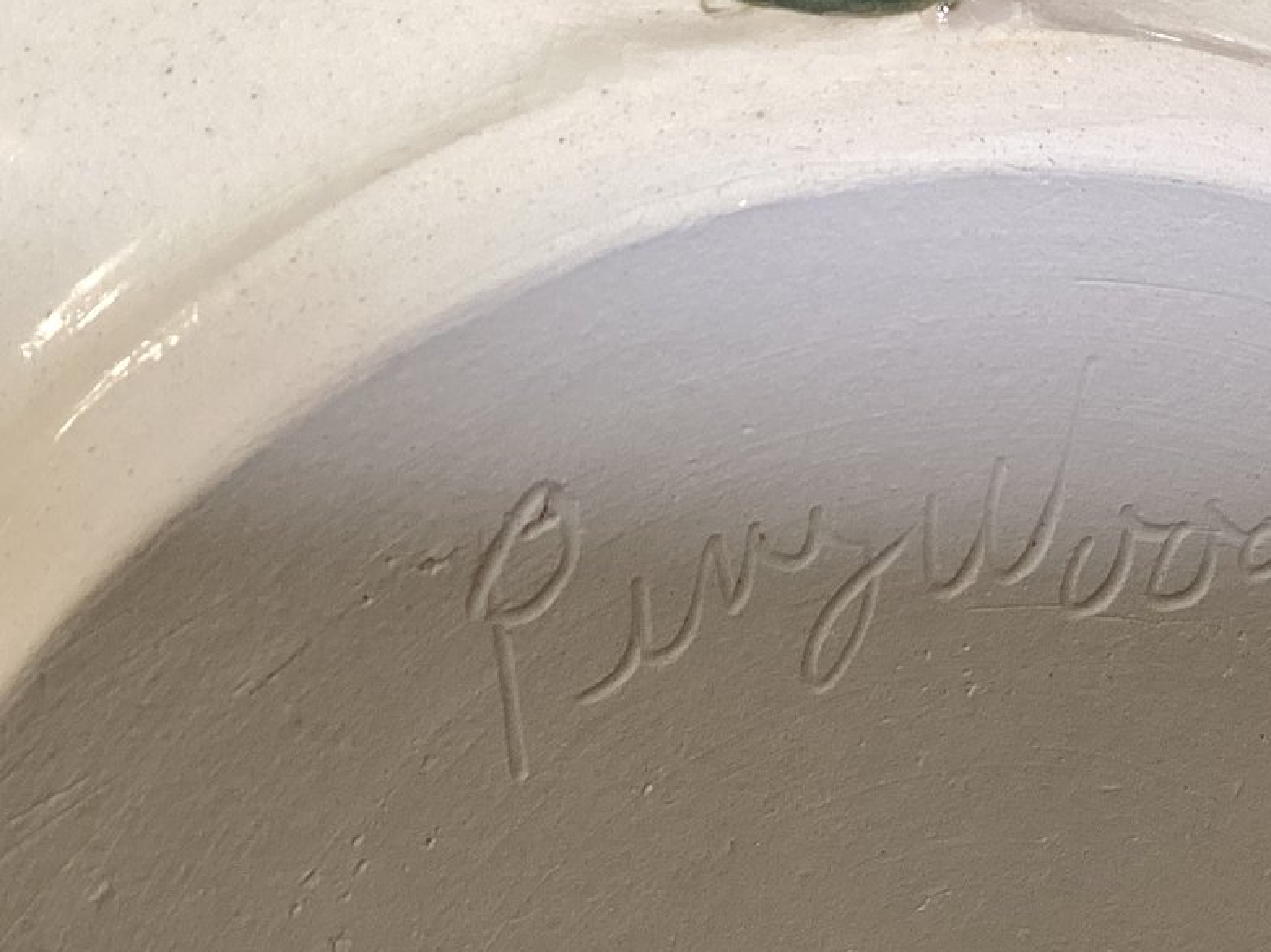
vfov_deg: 24.4
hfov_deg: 31.6
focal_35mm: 60
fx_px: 2202
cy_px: 498
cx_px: 970
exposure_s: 1/60
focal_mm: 3.3
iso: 125
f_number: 2.4
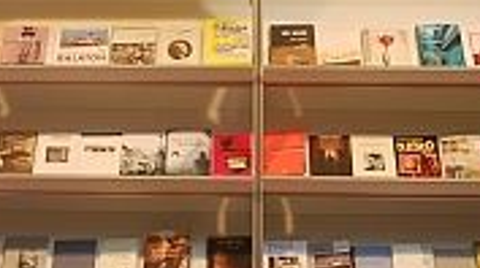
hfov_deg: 19.9
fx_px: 1360
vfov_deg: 11.3
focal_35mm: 107
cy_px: 194
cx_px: 119
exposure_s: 1/100
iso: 200
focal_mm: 20
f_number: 5
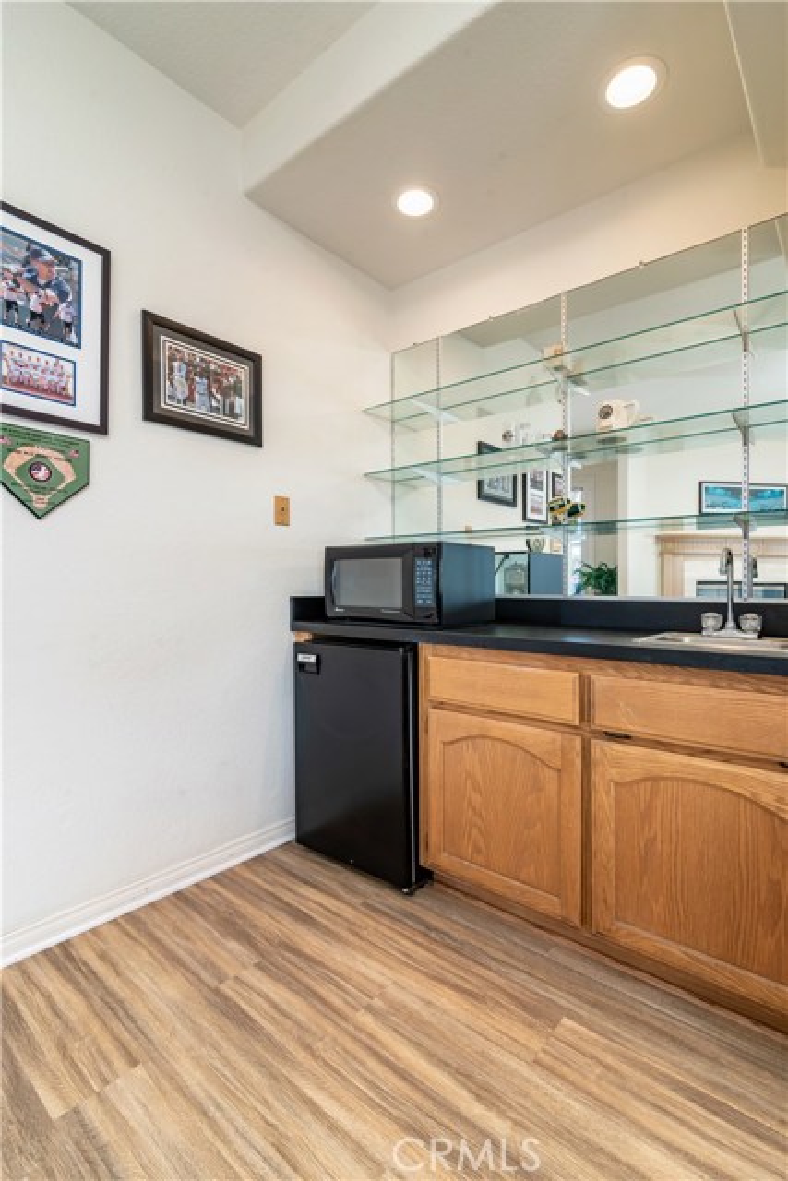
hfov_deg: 73.8
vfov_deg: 96.7
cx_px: 394
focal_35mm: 16
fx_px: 525
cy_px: 590
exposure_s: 1/100
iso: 200
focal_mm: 16
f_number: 10
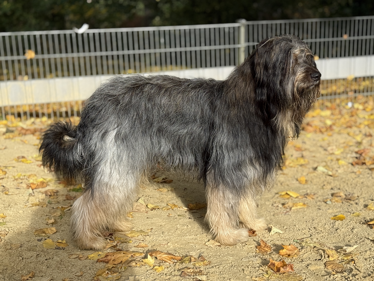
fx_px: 519
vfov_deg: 30.3
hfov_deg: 39.7
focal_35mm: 48
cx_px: 187
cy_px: 140
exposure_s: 1/1795
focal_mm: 6.76
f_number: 1.78
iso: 80
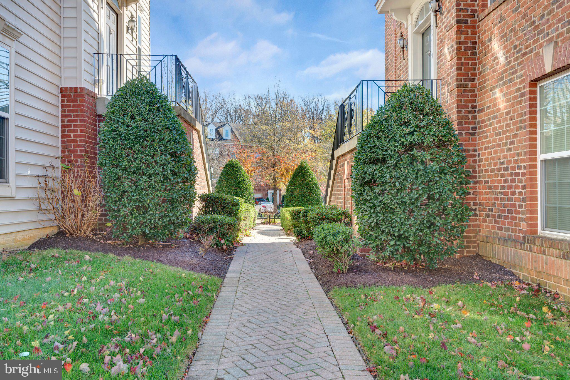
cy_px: 190
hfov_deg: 58.7
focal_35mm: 32
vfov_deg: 41.1
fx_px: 507
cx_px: 285
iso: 125
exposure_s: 1/60
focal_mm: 32
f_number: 8
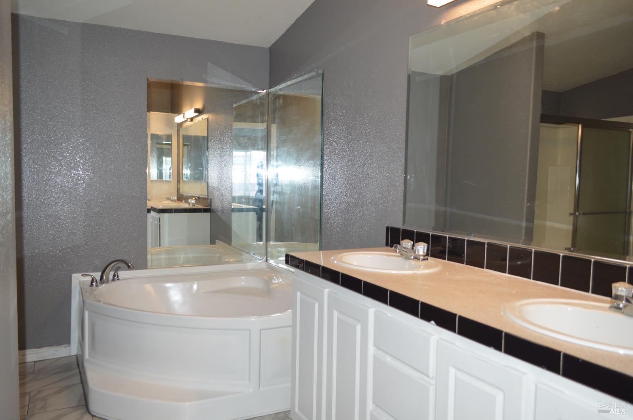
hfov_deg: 67.4
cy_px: 210
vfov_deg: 47.8
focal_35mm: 27
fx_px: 474
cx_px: 316
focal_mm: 18
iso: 400
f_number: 4
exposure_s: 1/60
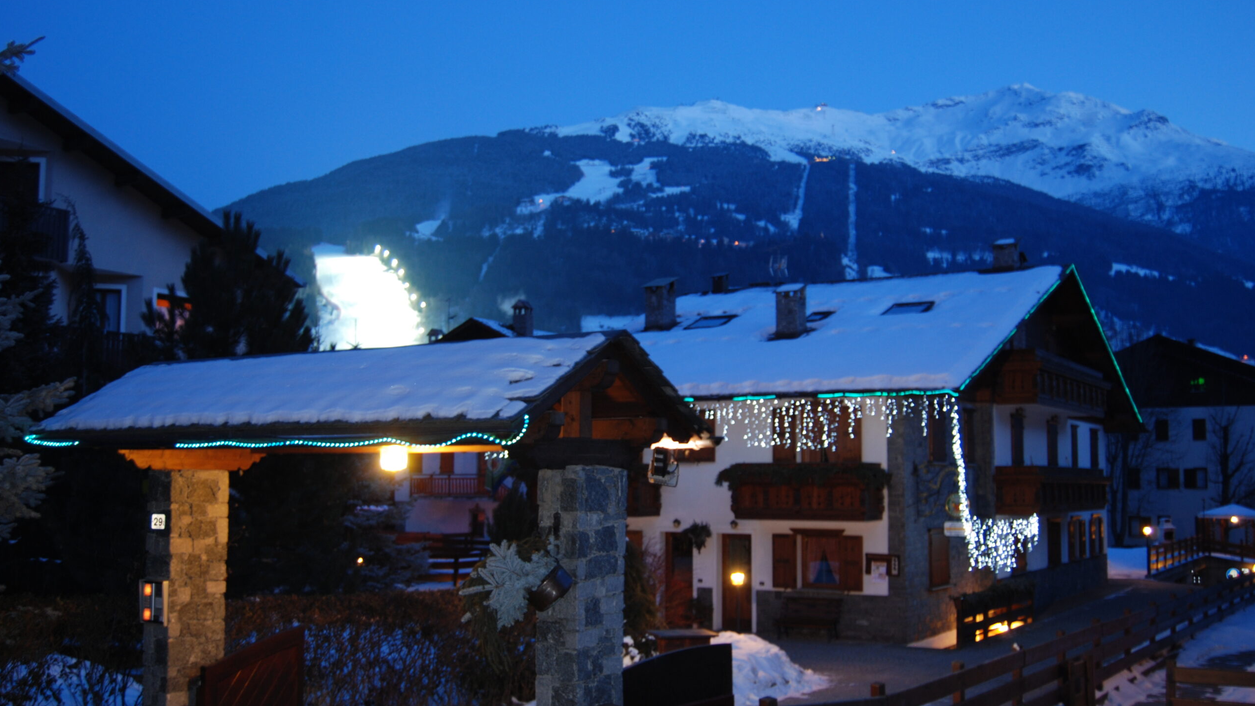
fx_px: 1265
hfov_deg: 52.8
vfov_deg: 31.2
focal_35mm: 38
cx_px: 629
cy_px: 361
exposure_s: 1/2.5
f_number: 4
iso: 200
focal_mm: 24
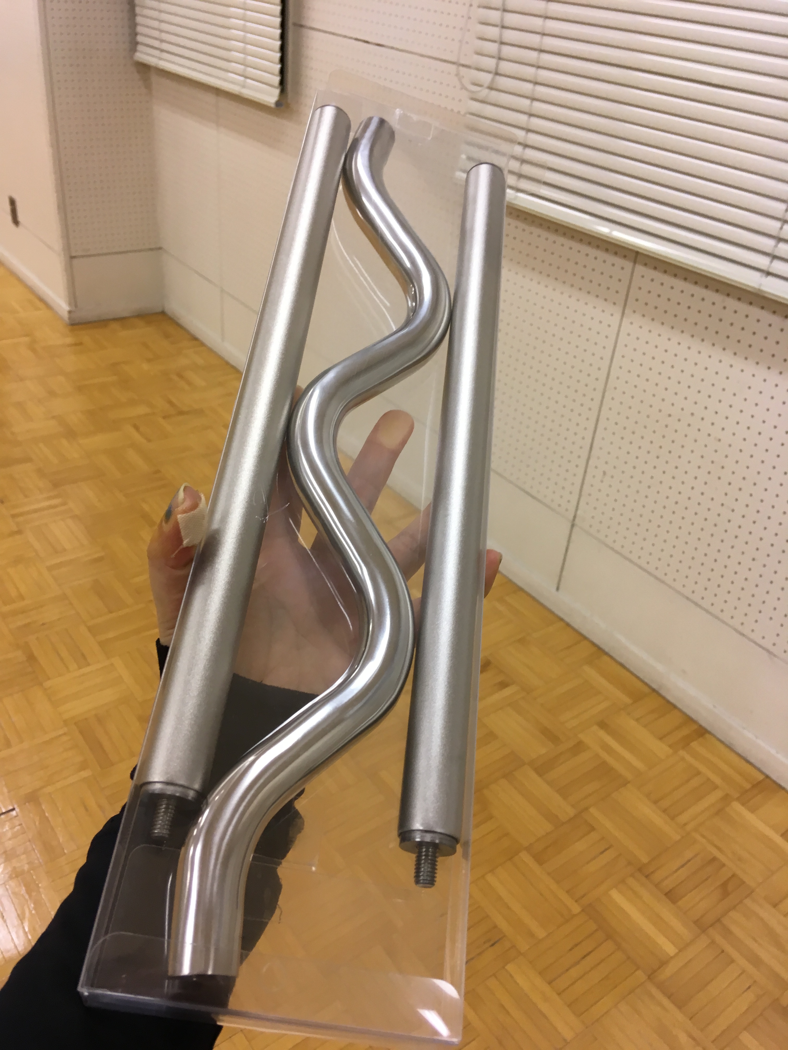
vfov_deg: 61.7
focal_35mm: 29
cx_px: 394
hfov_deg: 48.2
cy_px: 525
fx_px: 880
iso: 50
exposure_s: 1/30
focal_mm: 4.15
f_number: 2.2
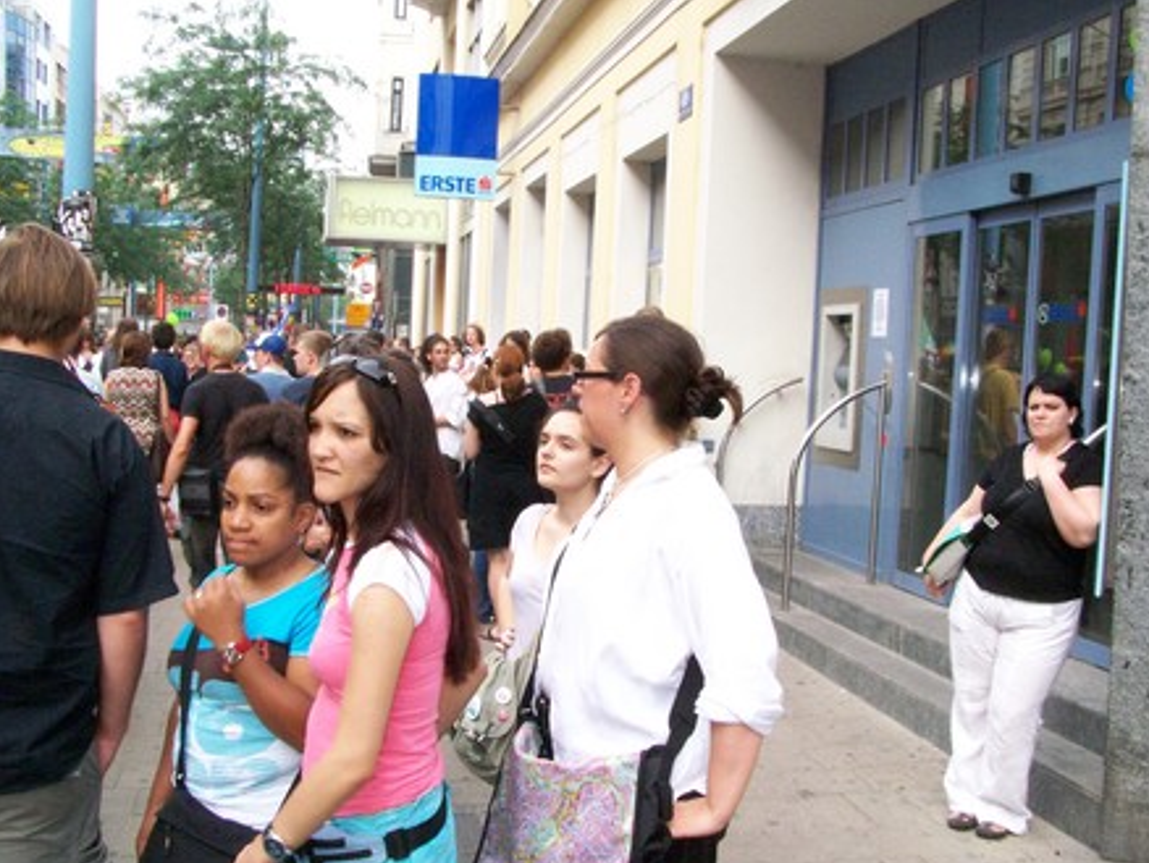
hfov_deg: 47.8
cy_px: 438
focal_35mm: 39
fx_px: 1295
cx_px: 585
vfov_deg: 36.9
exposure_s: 1/80
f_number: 8
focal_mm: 6.3
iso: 400
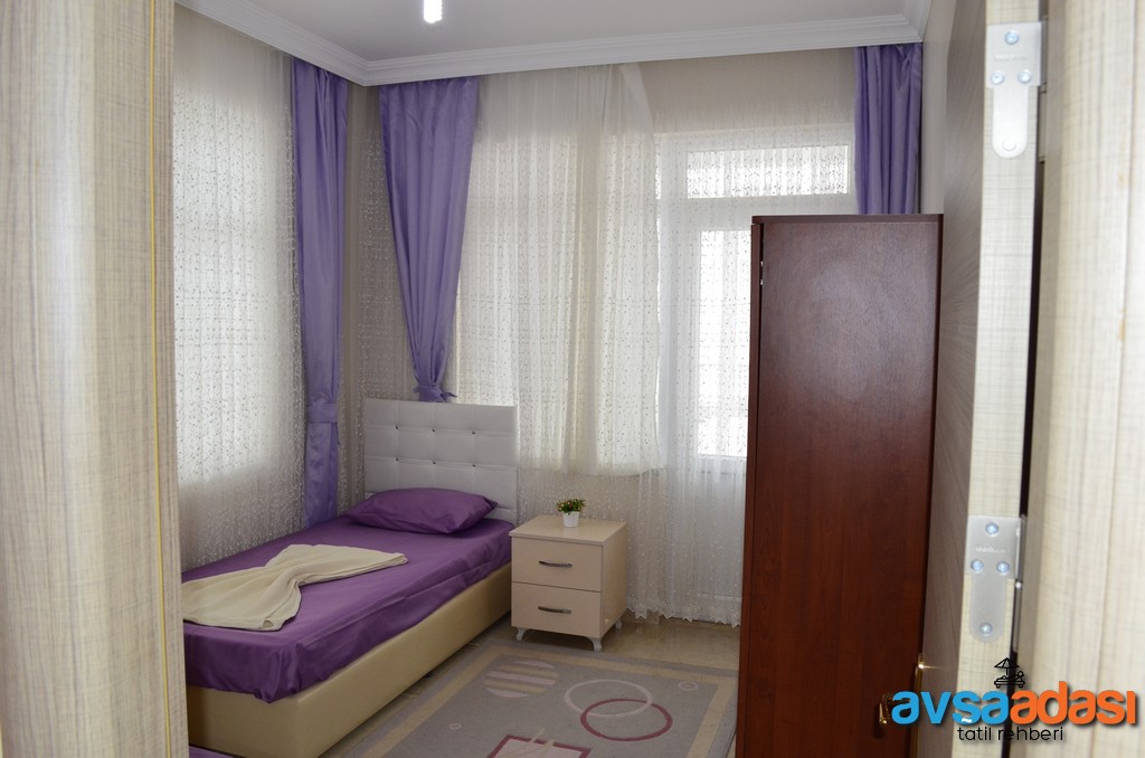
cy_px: 379
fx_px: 857
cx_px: 572
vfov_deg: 47.7
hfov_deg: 67.5
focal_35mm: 27
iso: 1000
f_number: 6.7
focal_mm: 18
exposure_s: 1/200
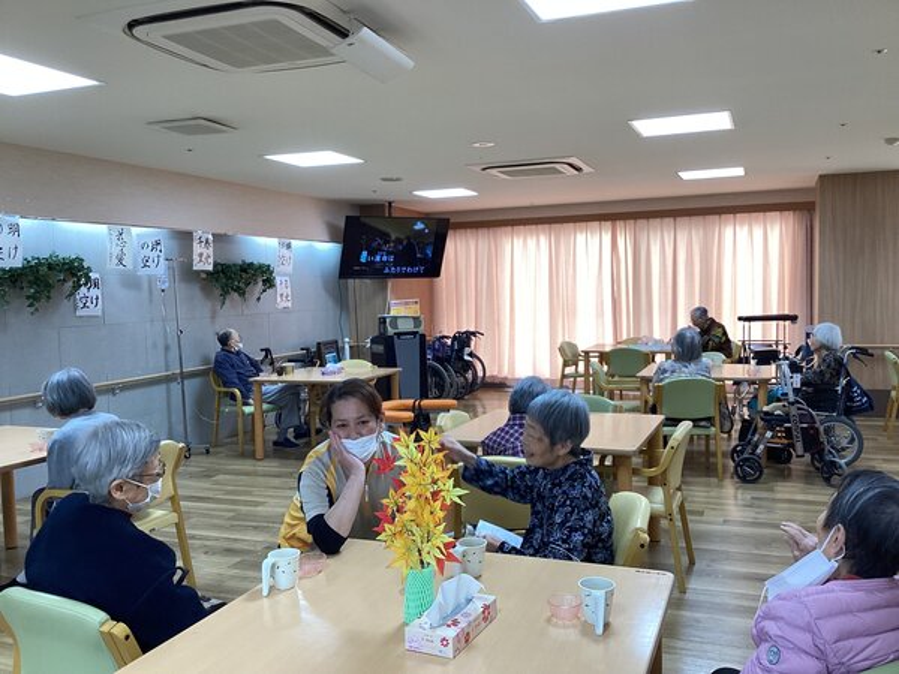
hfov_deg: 58.4
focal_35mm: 31
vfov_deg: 45.4
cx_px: 450
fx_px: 805
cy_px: 337
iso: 80
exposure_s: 1/100
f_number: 2.4
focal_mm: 3.3
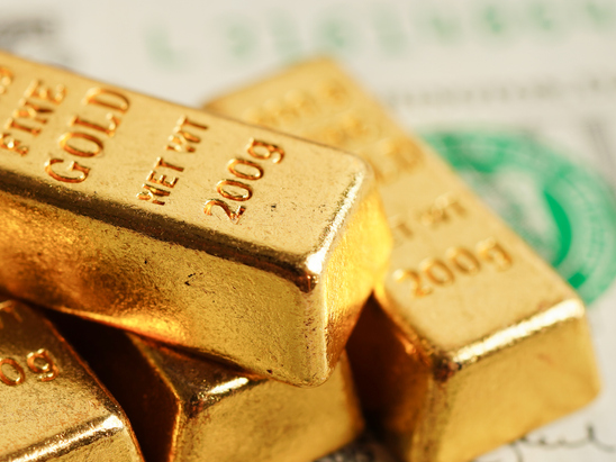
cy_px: 308
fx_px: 1957
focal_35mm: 110
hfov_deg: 17.6
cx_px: 48
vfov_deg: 13.4
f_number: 5.6
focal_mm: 50
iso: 100
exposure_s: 1/80
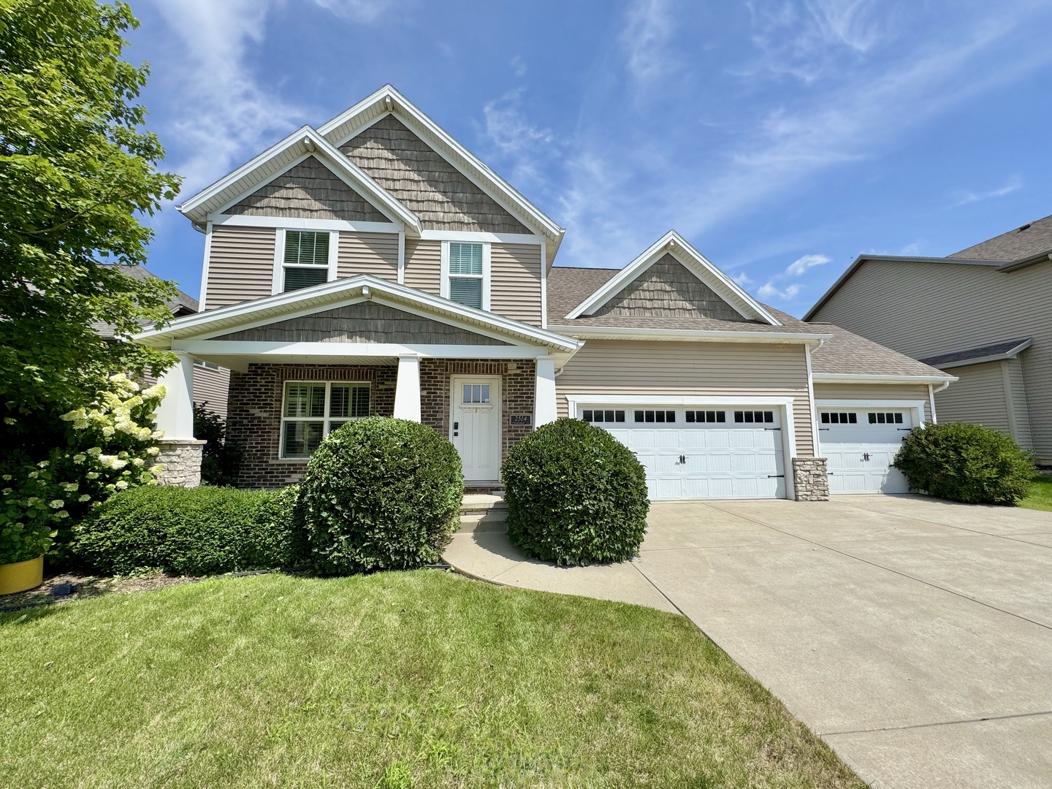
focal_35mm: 14
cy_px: 394
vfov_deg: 85.7
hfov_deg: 102.1
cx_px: 526
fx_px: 425
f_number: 2.2
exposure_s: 1/2208
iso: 50
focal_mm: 2.22
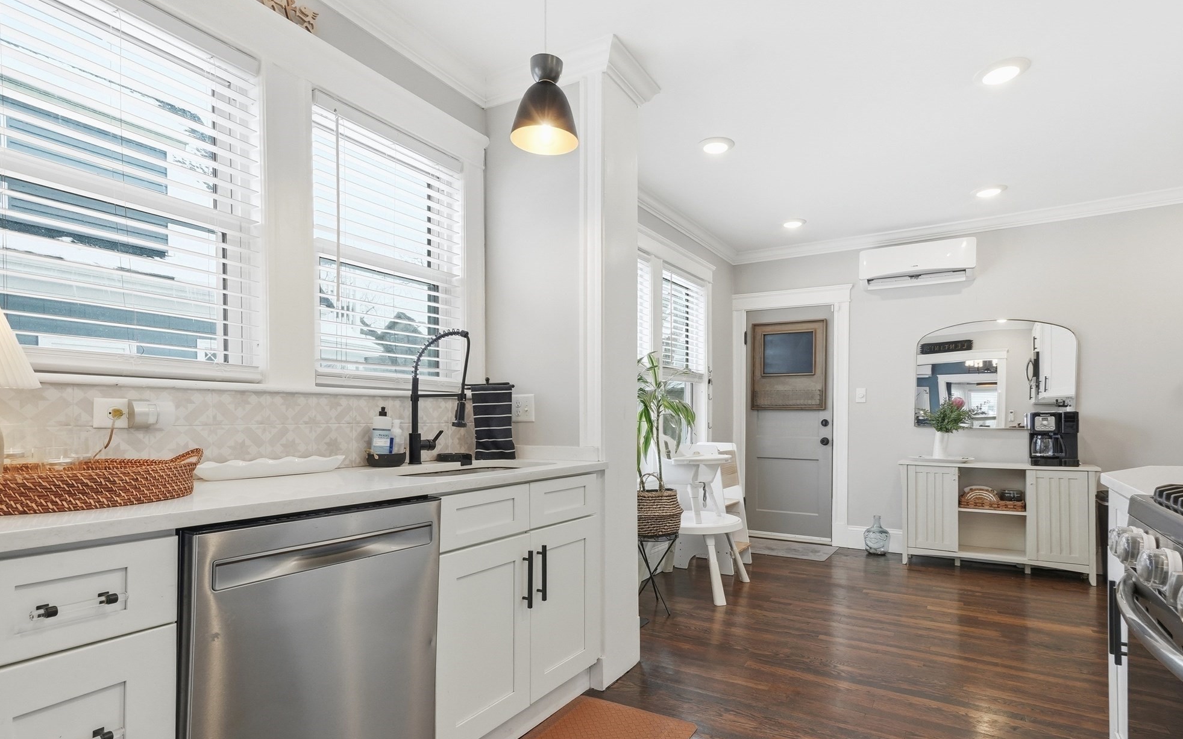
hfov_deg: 92.6
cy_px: 408
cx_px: 607
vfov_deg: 66.2
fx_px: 565
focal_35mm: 18
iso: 800
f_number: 7.1
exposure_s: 1/640
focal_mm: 11
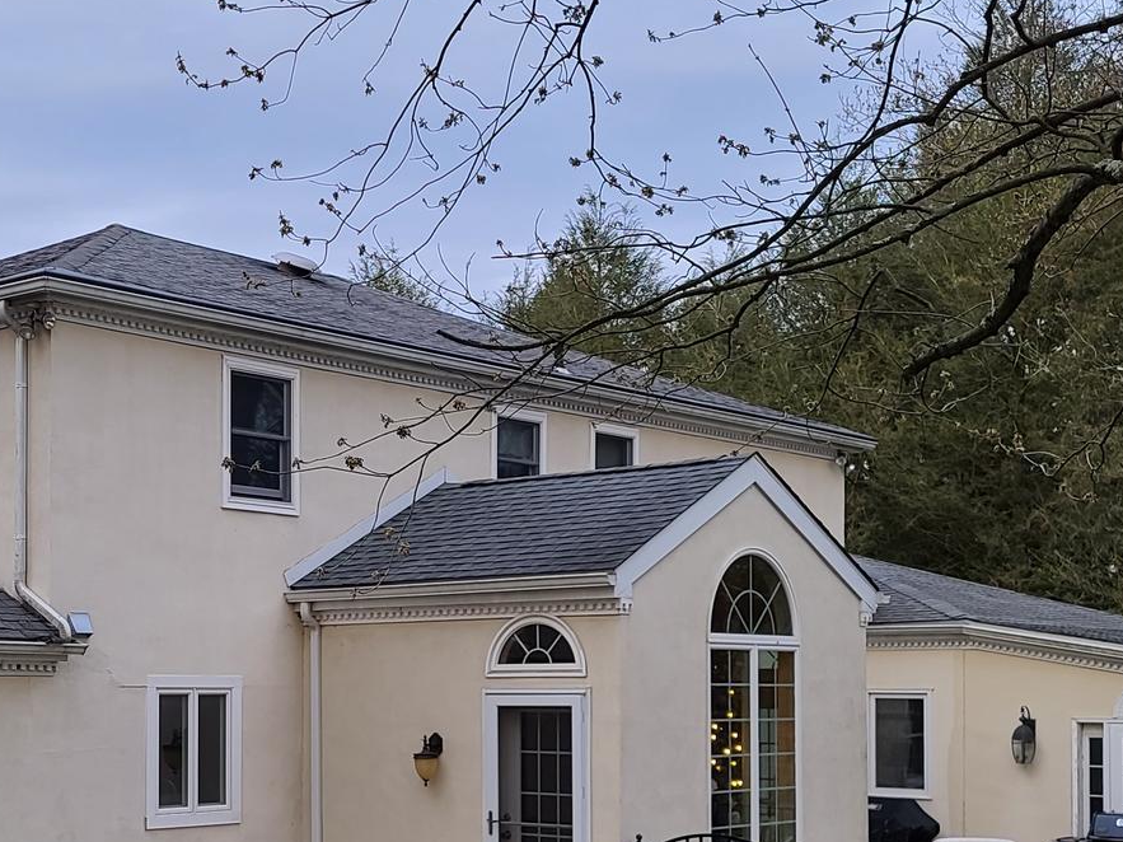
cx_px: 287
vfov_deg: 24.9
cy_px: 656
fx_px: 1881
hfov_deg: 32.6
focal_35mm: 58
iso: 64
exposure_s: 1/120
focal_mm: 7
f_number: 1.8
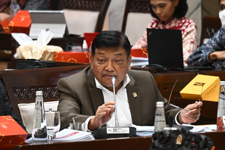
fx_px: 1250
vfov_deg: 6.9
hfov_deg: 10.3
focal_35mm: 200
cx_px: 112
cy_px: 75
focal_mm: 200
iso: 3200
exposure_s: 1/125
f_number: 6.3
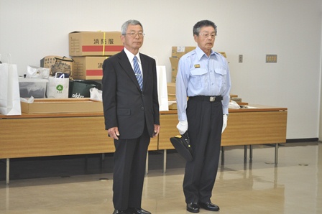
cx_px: 161
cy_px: 107
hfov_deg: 24.6
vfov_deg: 16.5
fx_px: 737
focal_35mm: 82
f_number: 5.6
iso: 800
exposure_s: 1/100
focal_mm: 55
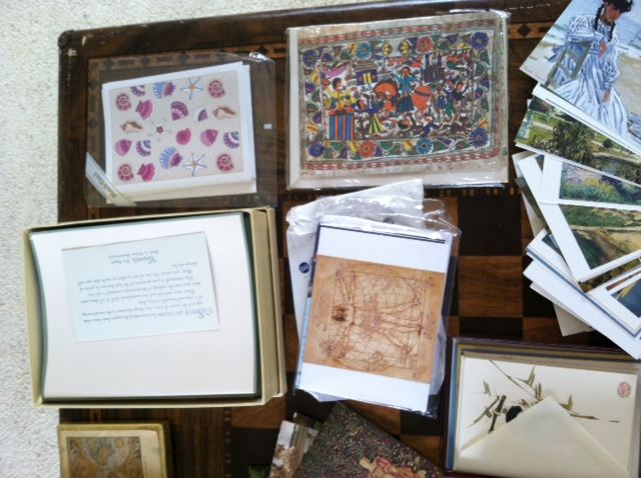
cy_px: 239
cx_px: 320
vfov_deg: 40.6
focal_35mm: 35
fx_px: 647
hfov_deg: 52.7
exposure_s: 1/15
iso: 80
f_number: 2.8
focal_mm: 3.85
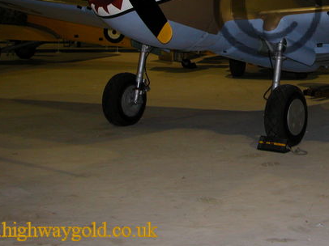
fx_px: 655
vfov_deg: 20.7
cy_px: 5
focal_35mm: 69
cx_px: 267
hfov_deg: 27.6
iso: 200
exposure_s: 1/60
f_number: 2.8
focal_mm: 8.9
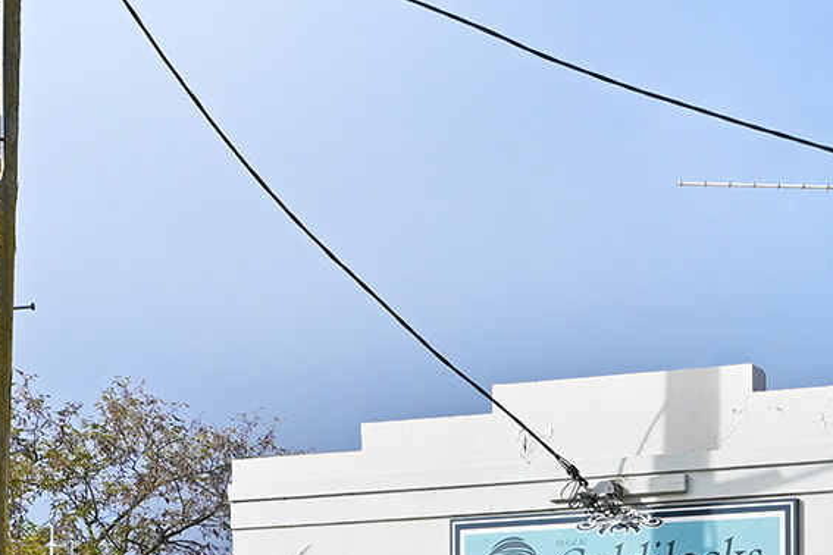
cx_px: 824
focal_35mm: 127
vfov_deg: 10.6
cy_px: 724
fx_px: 2938
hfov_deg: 15.8
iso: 400
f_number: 8
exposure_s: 1/250
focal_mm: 30
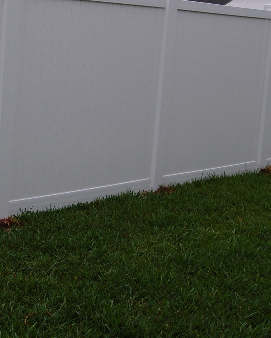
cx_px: -15
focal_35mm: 68
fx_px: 682
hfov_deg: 21.5
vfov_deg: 27.7
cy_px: 105
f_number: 6.3
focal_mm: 22
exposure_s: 1/160
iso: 200
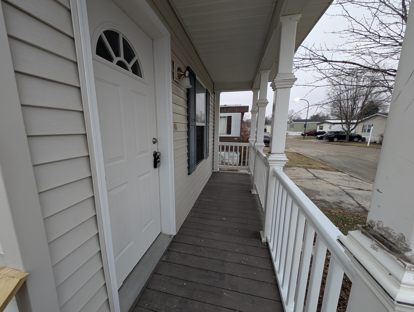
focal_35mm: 13
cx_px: 195
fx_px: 156
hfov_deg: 106.0
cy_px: 162
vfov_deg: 90.0
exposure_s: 1/59.6
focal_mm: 2.23
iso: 114
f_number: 1.95
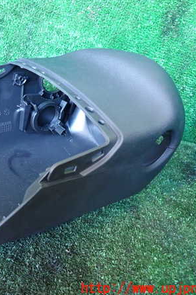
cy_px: 148
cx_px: 32
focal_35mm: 35
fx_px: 286
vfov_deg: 54.5
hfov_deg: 36.2
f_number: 2
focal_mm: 4.5
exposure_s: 1/30
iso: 640
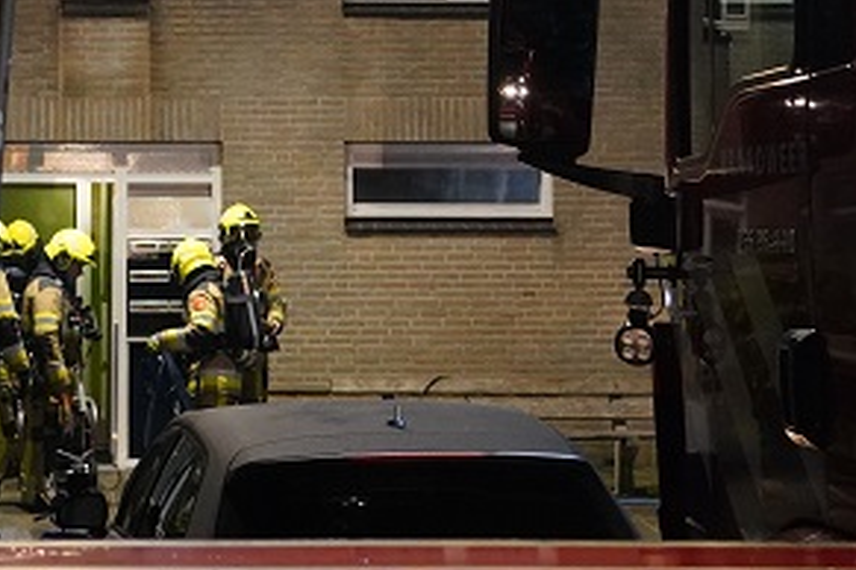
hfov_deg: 19.6
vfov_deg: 12.5
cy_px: -326
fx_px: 2449
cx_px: 147
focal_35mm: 103
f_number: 4
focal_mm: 30
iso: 8000
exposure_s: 1/160
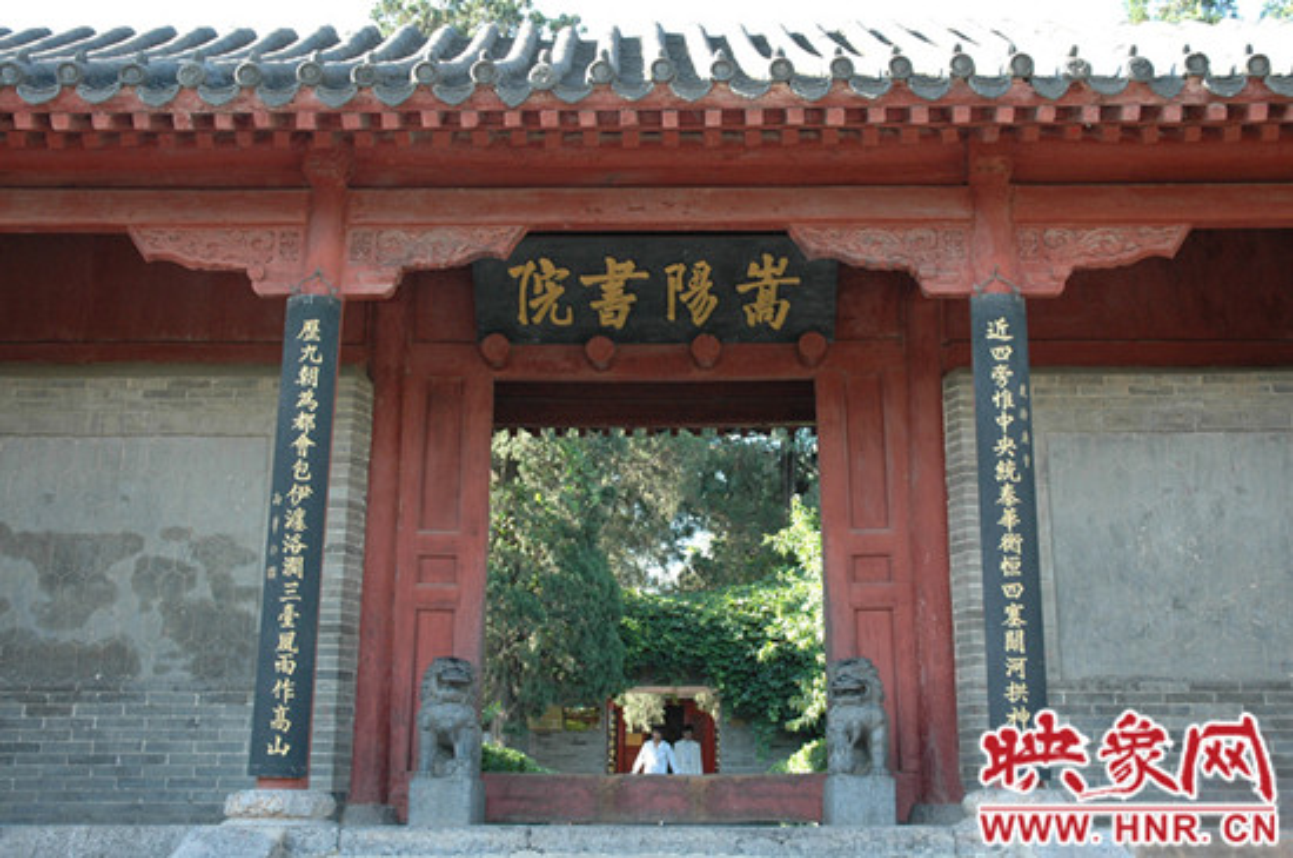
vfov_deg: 32.9
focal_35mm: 40
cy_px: 429
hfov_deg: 48.0
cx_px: 646
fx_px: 1452
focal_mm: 27
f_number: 5.6
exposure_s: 1/125
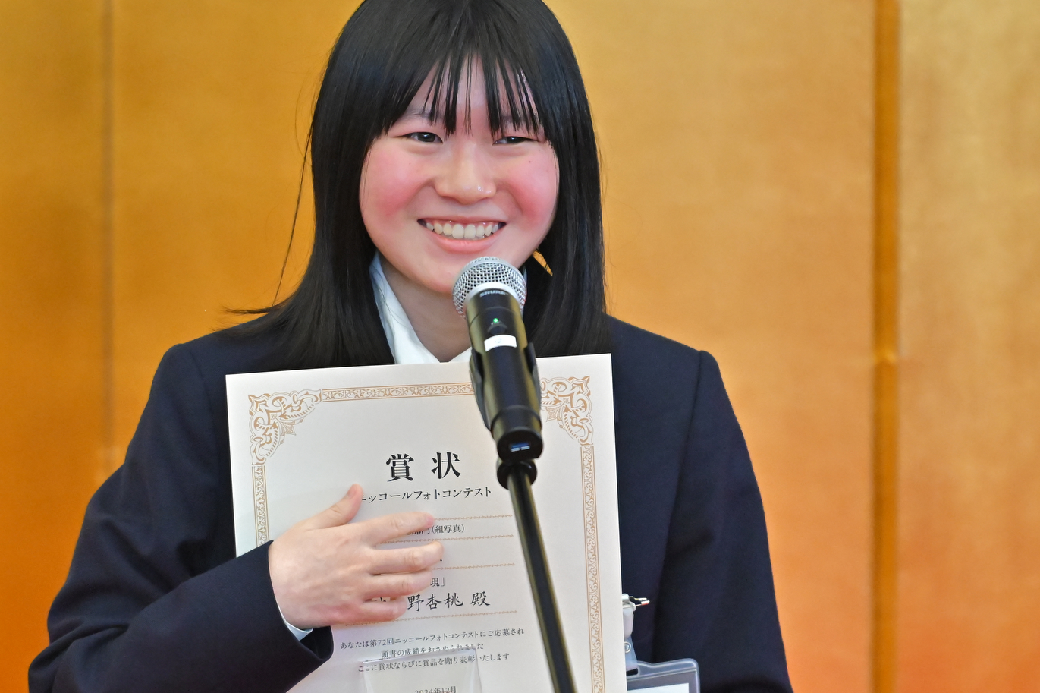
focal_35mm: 420
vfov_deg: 3.3
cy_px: 427
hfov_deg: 4.9
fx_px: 12128
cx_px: 447
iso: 4000
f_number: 2.8
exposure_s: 1/320
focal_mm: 200
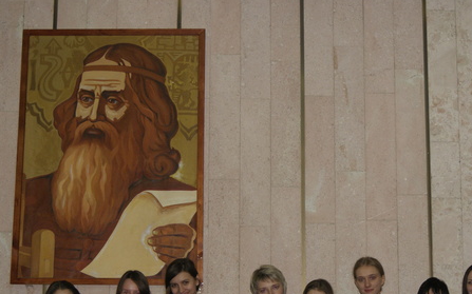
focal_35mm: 77
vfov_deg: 16.9
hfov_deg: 26.8
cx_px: 304
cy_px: 221
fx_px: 987
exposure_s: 1/60
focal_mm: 35
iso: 400
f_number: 5.6
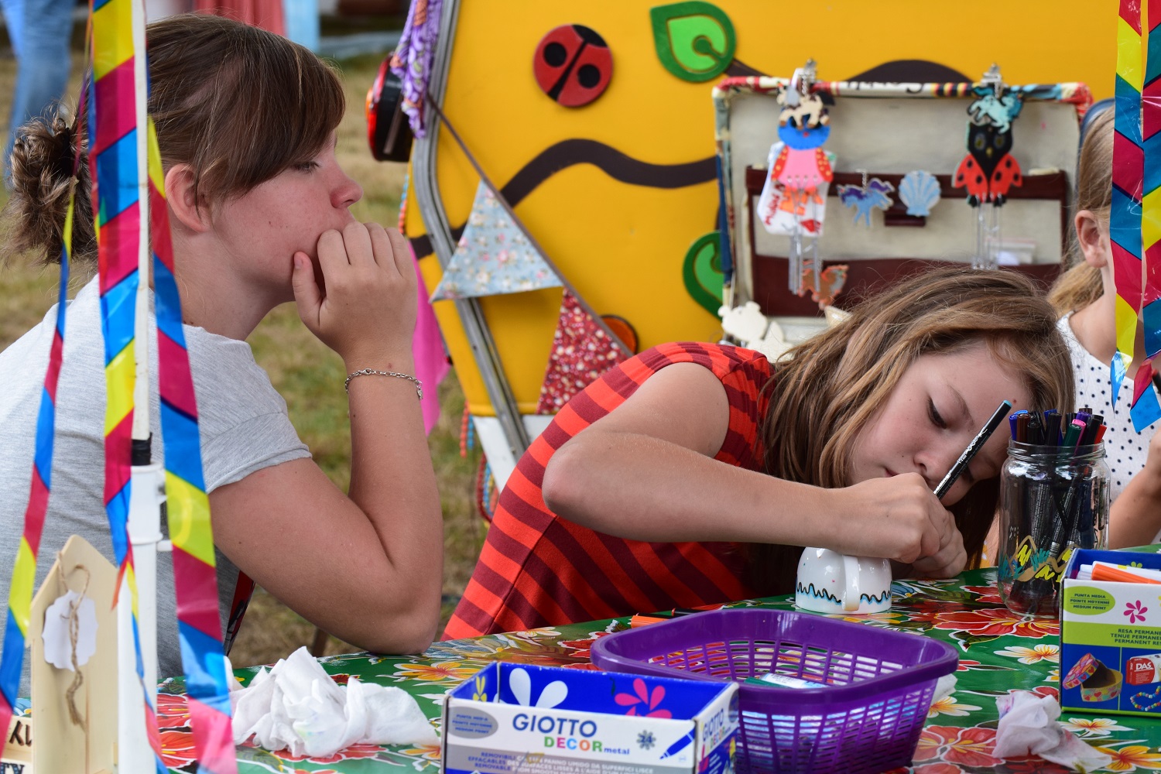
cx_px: 580
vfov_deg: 9.9
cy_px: 387
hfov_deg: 14.9
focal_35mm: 138
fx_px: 4450
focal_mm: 92
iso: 400
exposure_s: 1/60
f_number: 8
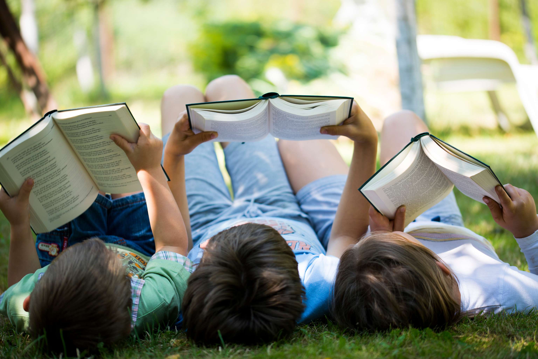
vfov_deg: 13.1
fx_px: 1570
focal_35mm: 105
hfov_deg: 19.4
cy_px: 180
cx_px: 269
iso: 100
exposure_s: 1/160
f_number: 3
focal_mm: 105
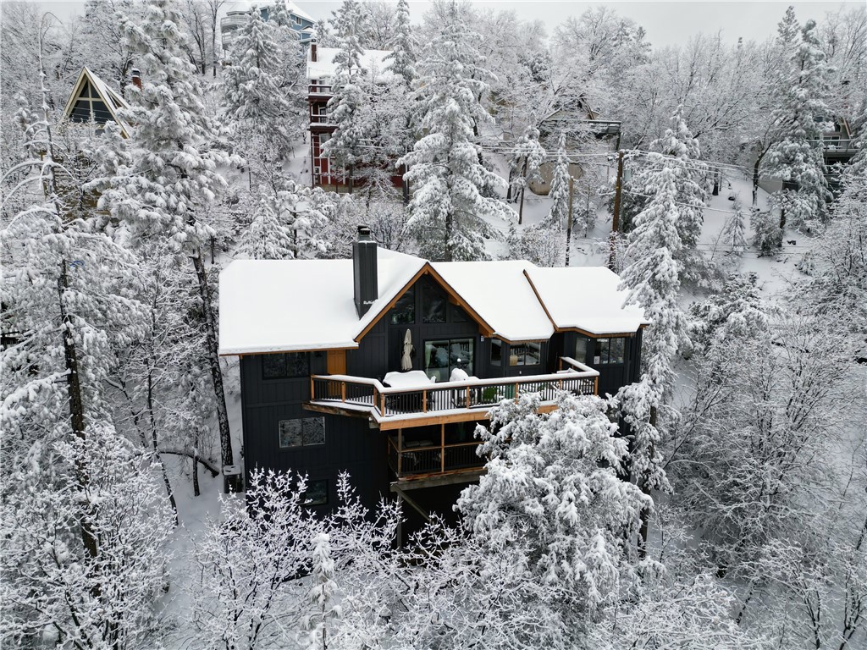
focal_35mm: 24
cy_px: 325
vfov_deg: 56.8
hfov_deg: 71.6
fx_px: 601
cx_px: 434
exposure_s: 1/2500
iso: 140
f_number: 1.7
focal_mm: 6.72
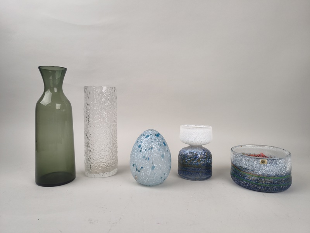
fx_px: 215
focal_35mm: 24
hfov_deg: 71.6
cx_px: 155
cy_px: 116
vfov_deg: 56.8
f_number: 1.8
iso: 100
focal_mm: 5.56
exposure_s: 1/157
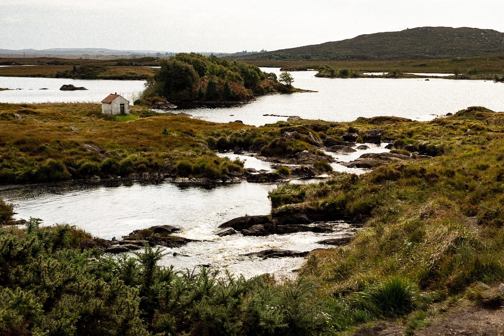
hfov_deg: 47.4
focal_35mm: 41
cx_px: 252
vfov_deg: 32.6
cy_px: 168
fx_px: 574
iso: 200
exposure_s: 1/1400
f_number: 4.5
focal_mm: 27
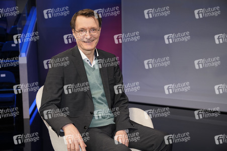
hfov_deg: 36.9
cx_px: 114
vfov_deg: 25.0
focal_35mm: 54
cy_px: 76
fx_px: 340
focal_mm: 54
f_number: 5
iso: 2000
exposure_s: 1/160
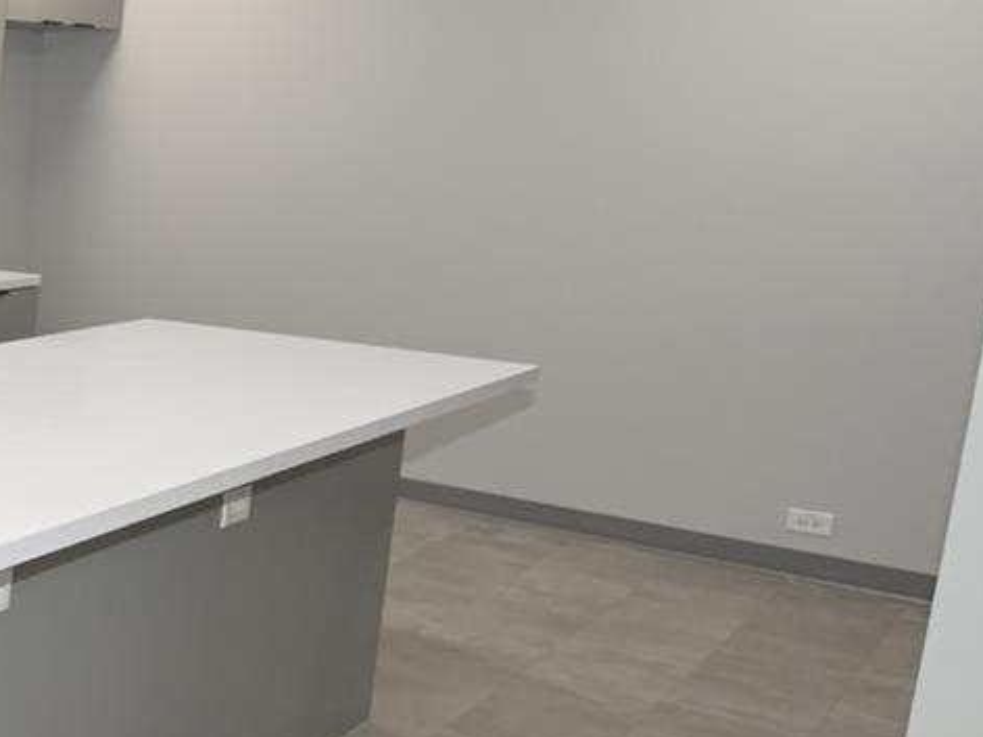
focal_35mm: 49
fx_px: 1391
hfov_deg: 28.1
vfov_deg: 29.6
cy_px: 326
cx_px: -442
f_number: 4
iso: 320
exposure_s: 1/125
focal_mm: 10
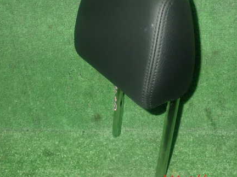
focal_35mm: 50
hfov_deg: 38.2
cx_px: 123
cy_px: 64
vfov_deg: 29.0
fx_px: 342
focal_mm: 6.37
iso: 800
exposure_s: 1/40
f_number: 7.1
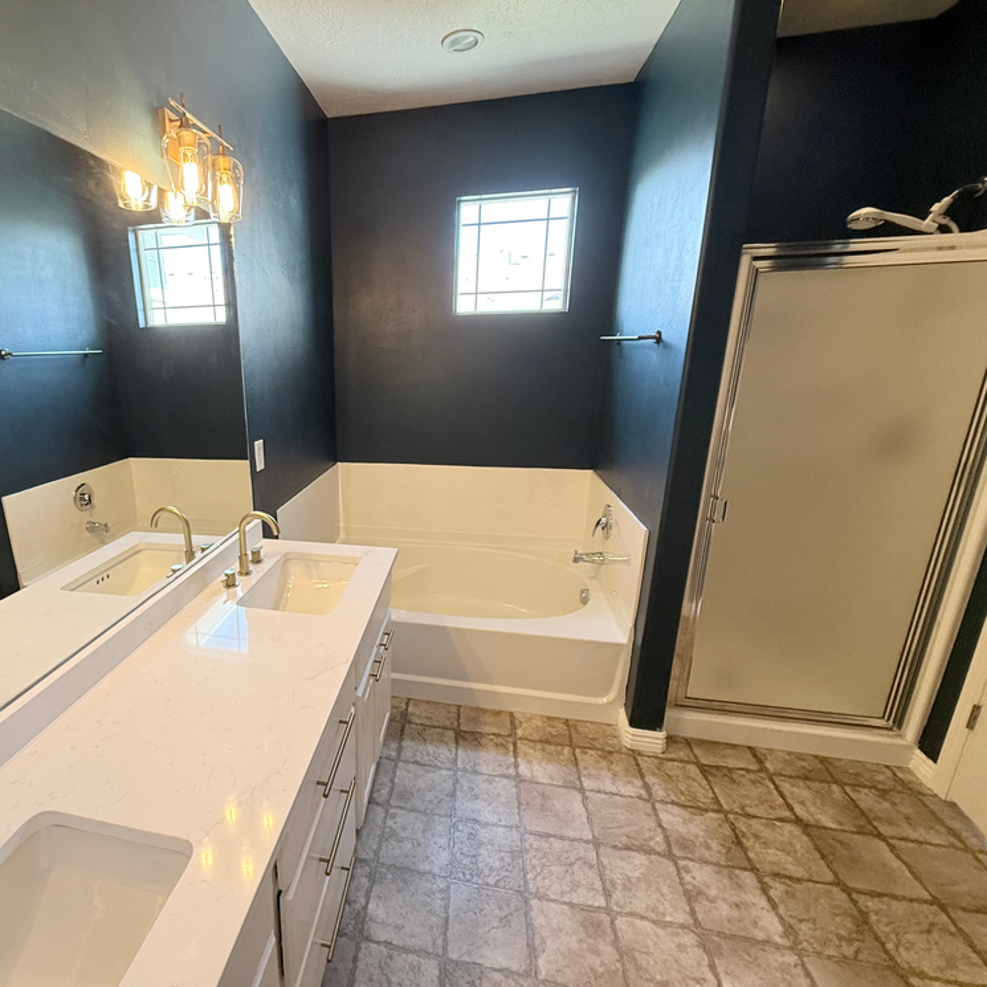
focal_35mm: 17
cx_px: 343
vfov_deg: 84.0
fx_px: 548
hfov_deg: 81.6
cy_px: 506
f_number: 2.2
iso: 250
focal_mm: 2.22
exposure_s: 1/60
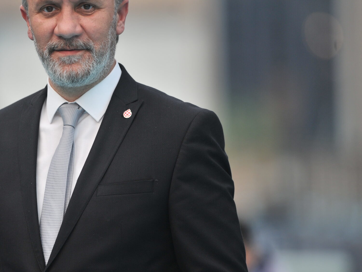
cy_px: 115
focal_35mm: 491
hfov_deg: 4.0
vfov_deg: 3.0
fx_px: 5134
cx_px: 81
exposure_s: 1/640
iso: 320
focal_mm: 300
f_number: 2.8
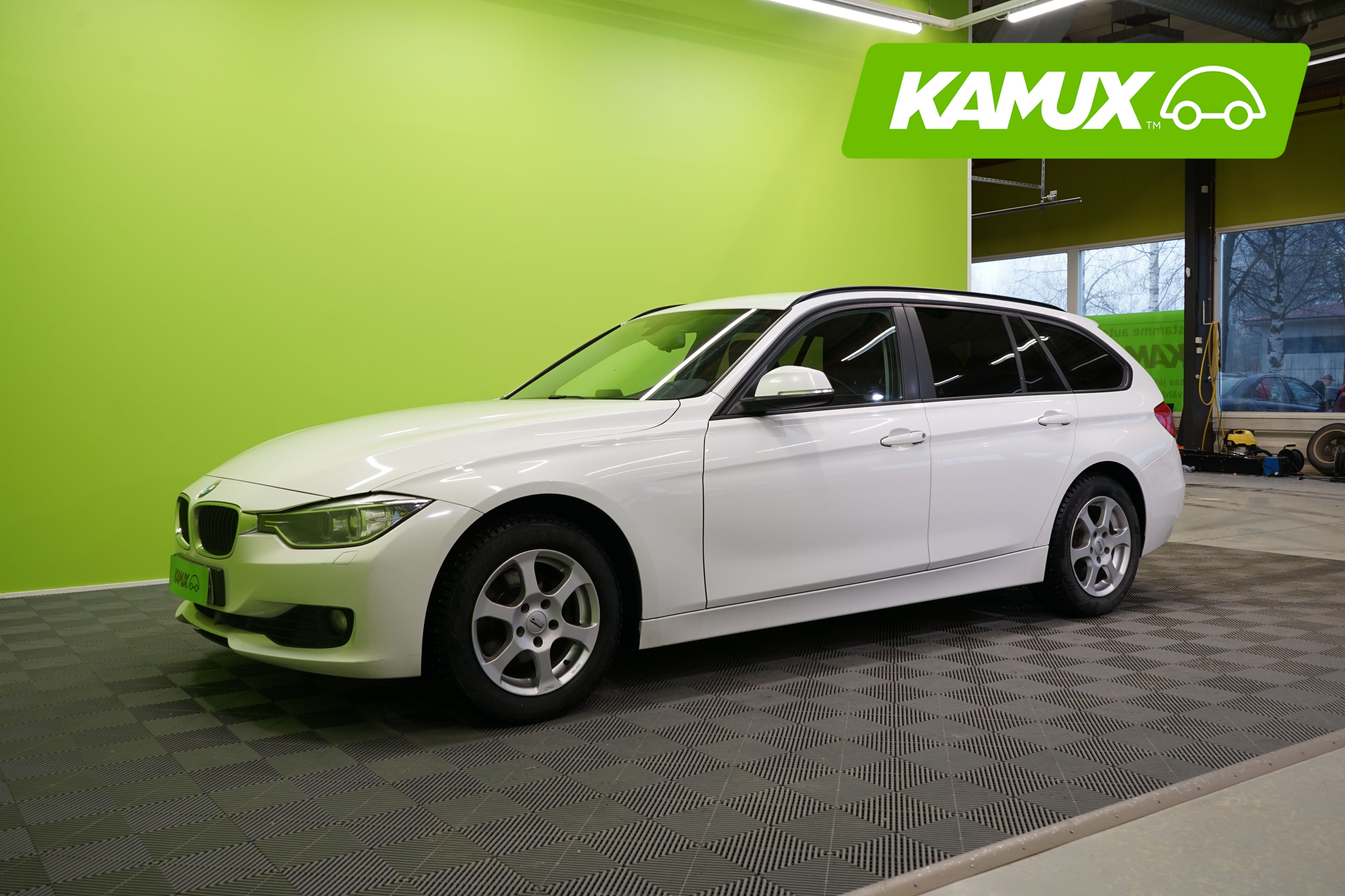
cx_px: 672
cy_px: 448
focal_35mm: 31
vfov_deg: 42.3
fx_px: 1158
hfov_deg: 60.3
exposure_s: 1/30
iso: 500
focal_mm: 31
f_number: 6.3
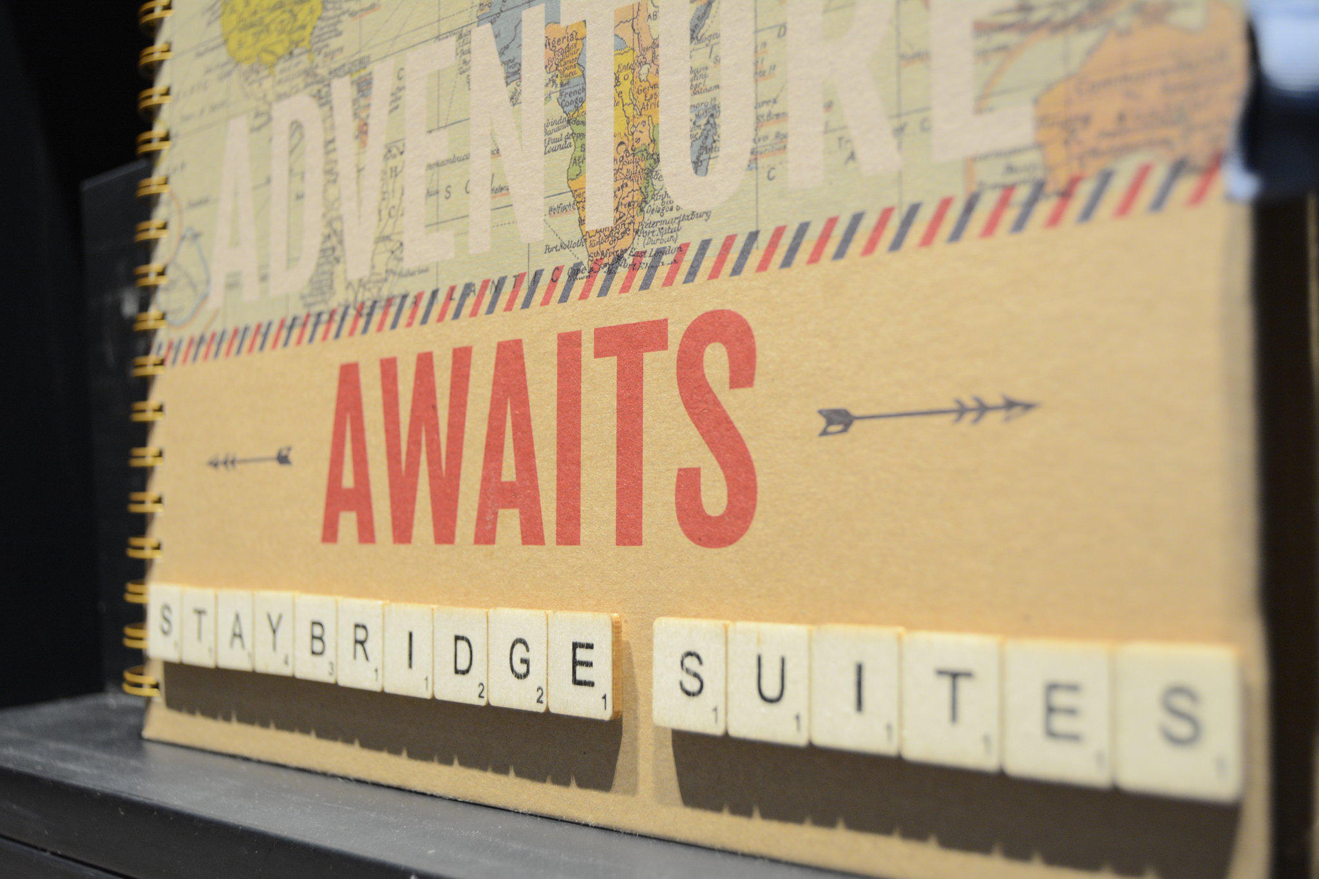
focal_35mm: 39
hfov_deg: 49.6
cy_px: 440
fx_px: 1429
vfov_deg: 34.2
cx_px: 660
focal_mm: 26
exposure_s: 1/30
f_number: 4
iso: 1000
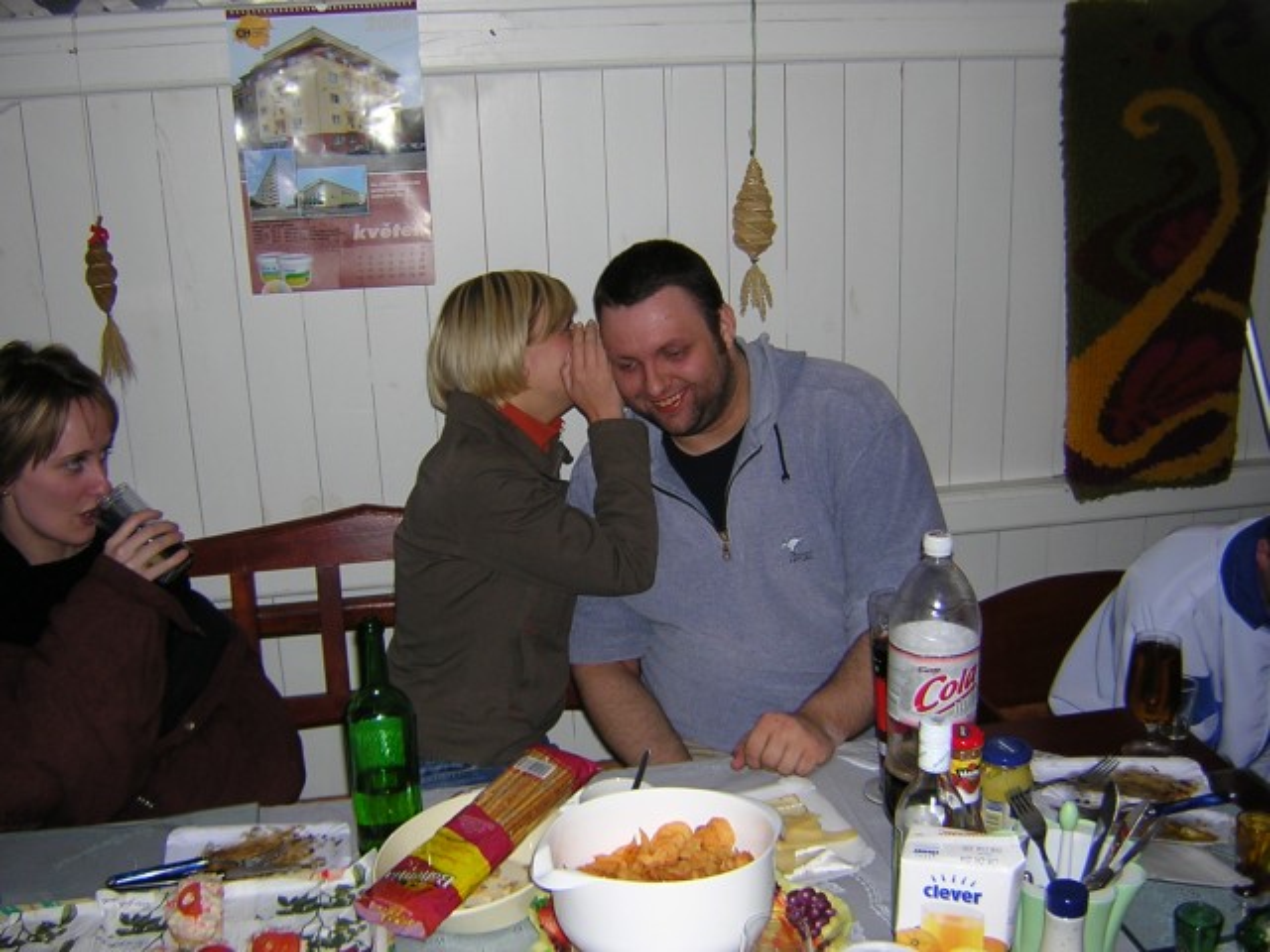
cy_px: 476
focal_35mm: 36
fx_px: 1321
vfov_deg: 39.7
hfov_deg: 51.4
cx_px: 635
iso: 100
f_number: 2.6
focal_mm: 4.7
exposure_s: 1/60.1
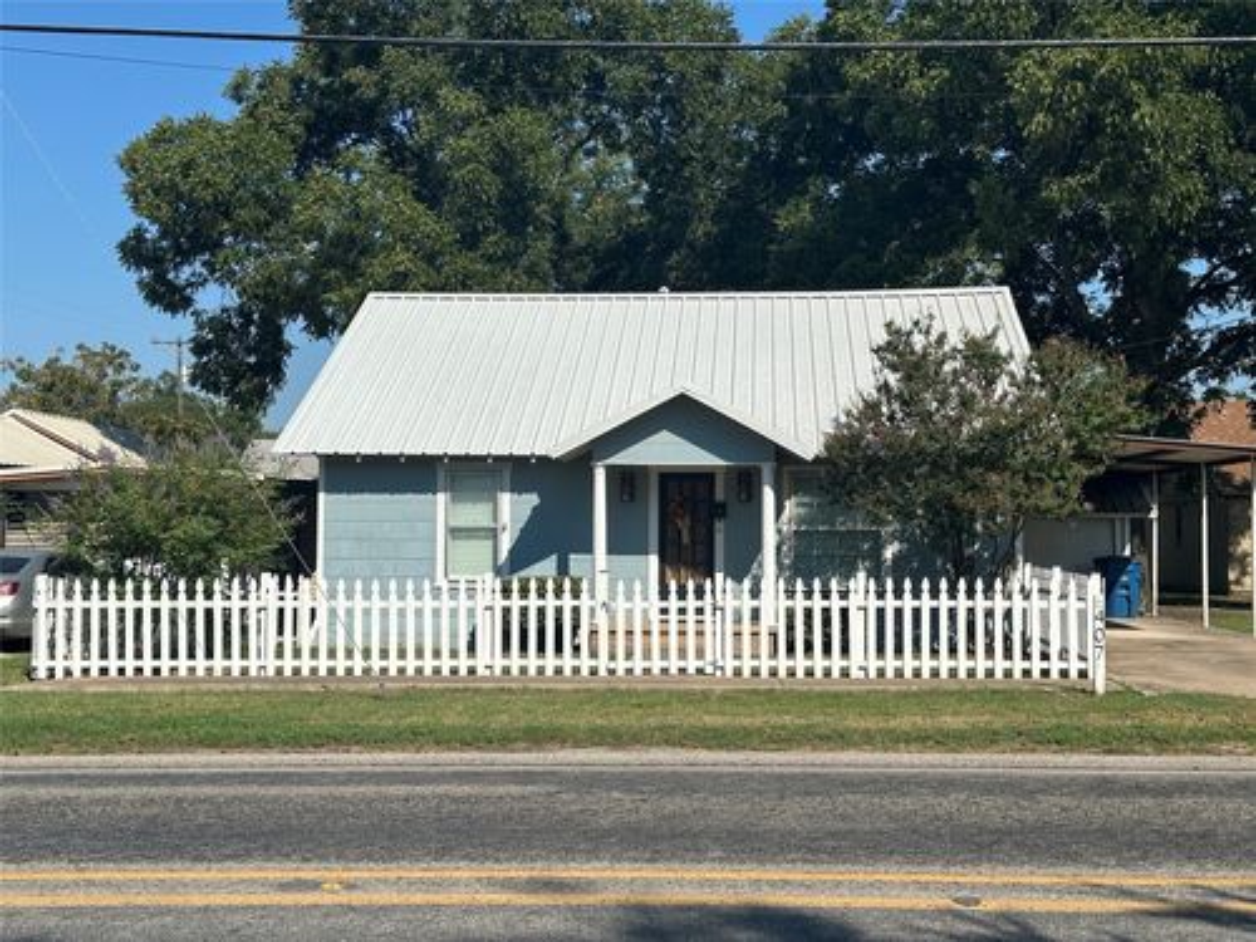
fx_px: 1742
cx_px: 628
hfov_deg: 39.7
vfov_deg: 30.3
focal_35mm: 48
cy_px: 471
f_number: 1.78
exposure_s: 1/7092
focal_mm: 6.86
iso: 64
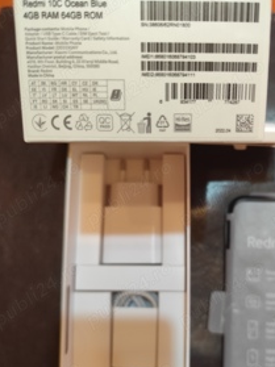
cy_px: 216
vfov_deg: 55.1
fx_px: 350
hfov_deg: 42.5
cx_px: 175
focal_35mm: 33
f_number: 1.65
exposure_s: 1/50
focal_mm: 6.19
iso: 1000
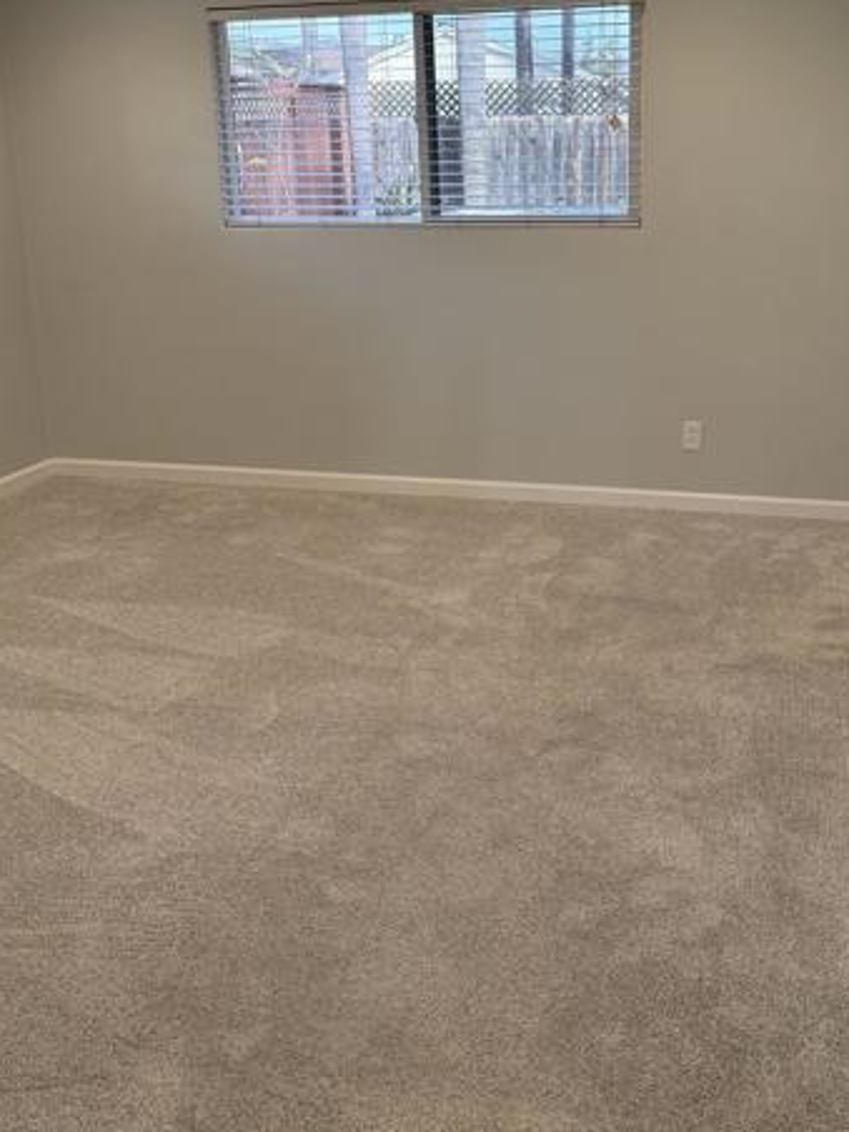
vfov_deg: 53.5
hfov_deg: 41.4
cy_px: 436
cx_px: 538
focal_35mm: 34
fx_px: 1112
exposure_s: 1/120
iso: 200
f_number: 1.78
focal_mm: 6.76
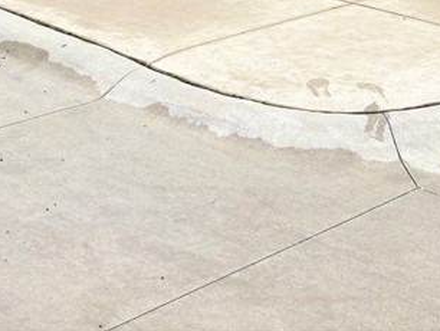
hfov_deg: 22.5
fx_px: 1107
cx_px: 226
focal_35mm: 87
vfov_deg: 15.2
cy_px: -219
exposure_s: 1/1248
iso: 50
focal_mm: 5.96
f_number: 1.6
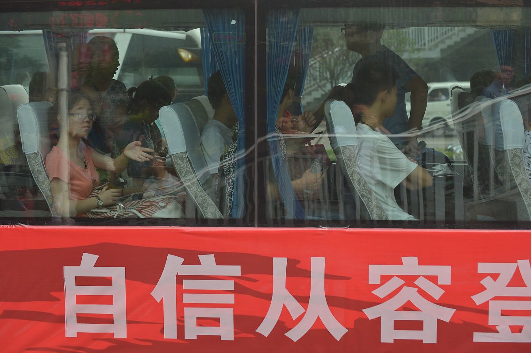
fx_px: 1032
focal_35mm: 70
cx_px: 266
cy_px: 176
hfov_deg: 28.9
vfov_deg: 19.4
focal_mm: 70
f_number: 5
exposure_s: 1/1250
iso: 1000
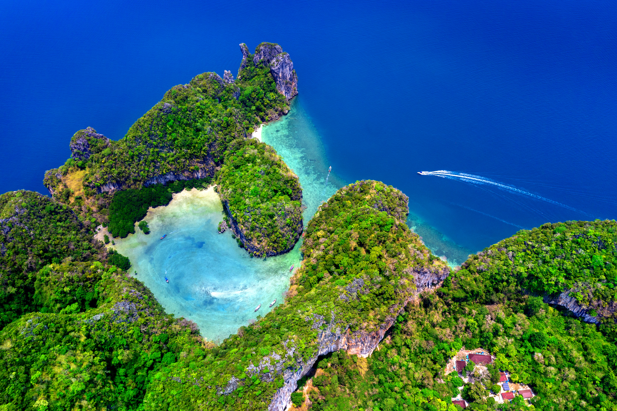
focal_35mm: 28
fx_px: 480
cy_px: 206
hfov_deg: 65.5
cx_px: 308
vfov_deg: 46.4
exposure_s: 1/400
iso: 100
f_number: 5
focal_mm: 10.26
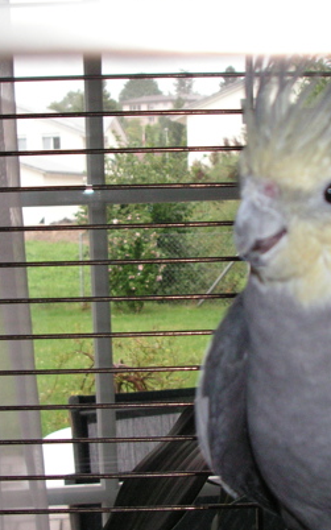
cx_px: 257
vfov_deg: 32.0
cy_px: 233
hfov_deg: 20.1
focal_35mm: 64
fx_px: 924
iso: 160
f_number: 3.3
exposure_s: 1/45
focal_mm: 6.3
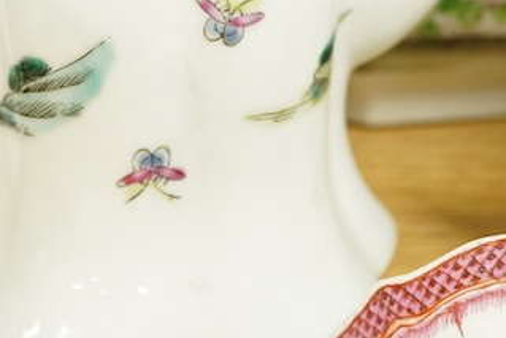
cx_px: 205
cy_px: 3
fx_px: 1786
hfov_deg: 16.1
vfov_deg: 10.7
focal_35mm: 127
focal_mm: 30
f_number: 5.6
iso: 1250
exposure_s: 1/125
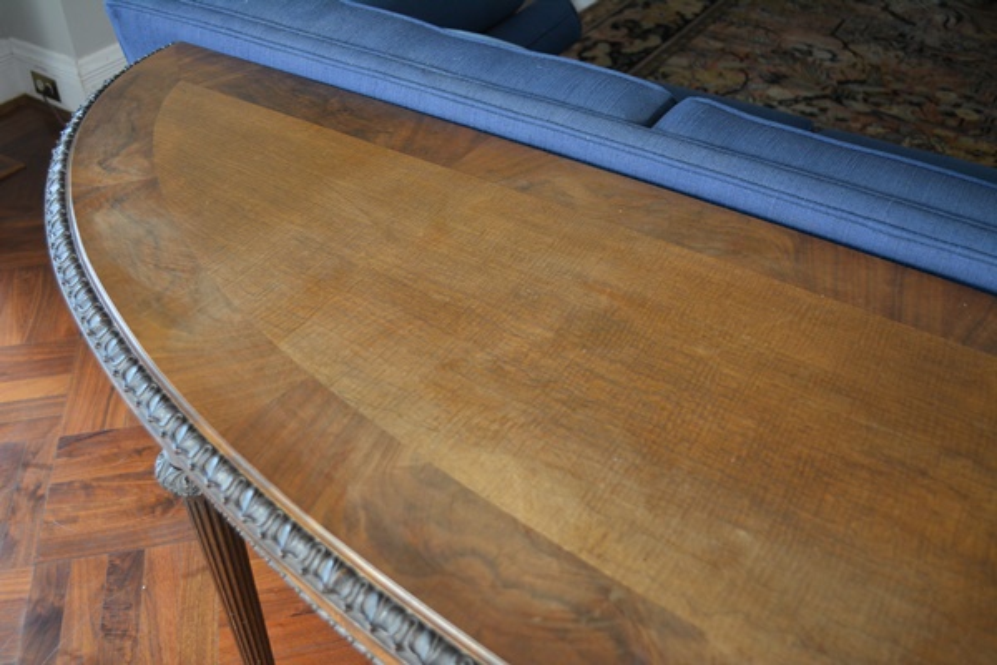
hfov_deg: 57.2
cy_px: 332
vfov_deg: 40.0
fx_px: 914
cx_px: 498
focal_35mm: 33
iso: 1400
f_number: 4
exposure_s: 1/30
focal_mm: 22
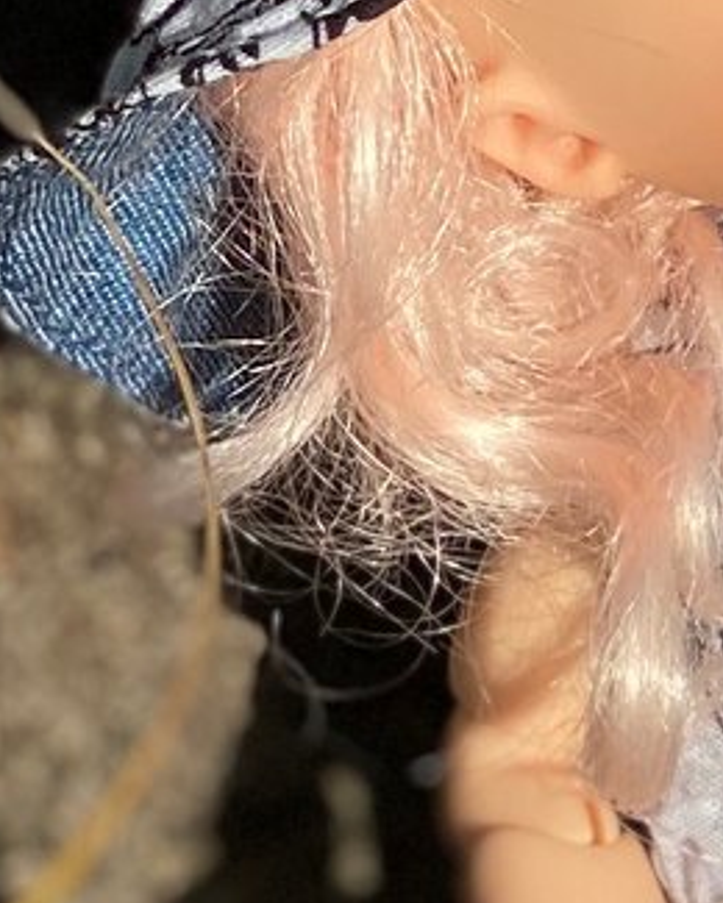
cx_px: 929
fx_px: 4173
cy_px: 203
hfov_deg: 9.7
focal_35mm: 156
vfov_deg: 12.3
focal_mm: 6
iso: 20
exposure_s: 1/657
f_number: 2
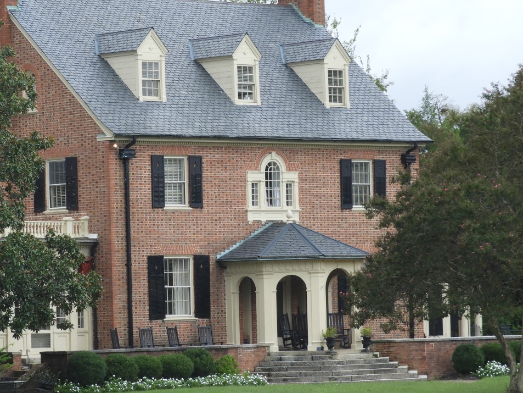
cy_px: 164
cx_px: 158
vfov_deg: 7.3
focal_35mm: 204
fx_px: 3083
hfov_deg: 9.7
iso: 100
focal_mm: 24.2
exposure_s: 1/200
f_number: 5
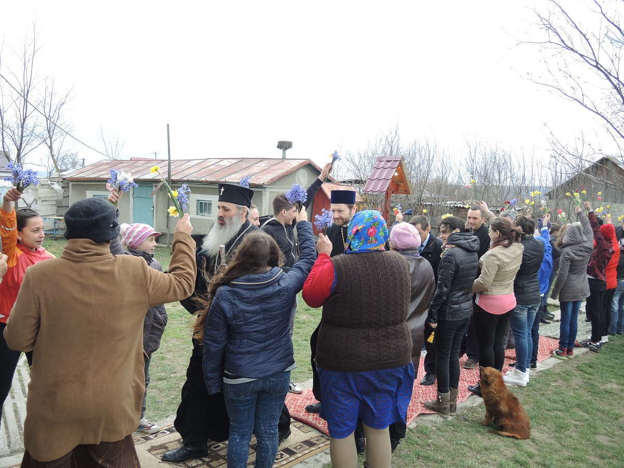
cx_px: 312
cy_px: 234
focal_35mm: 28
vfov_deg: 49.7
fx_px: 505
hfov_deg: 63.4
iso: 80
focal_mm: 6
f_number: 2
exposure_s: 1/250
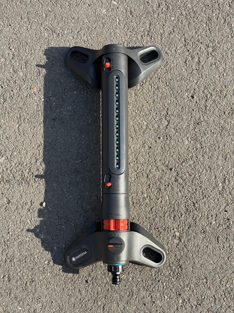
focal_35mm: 48
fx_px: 433
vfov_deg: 39.7
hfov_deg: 30.3
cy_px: 156
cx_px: 117
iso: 80
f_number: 1.78
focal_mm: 6.76
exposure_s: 1/1980
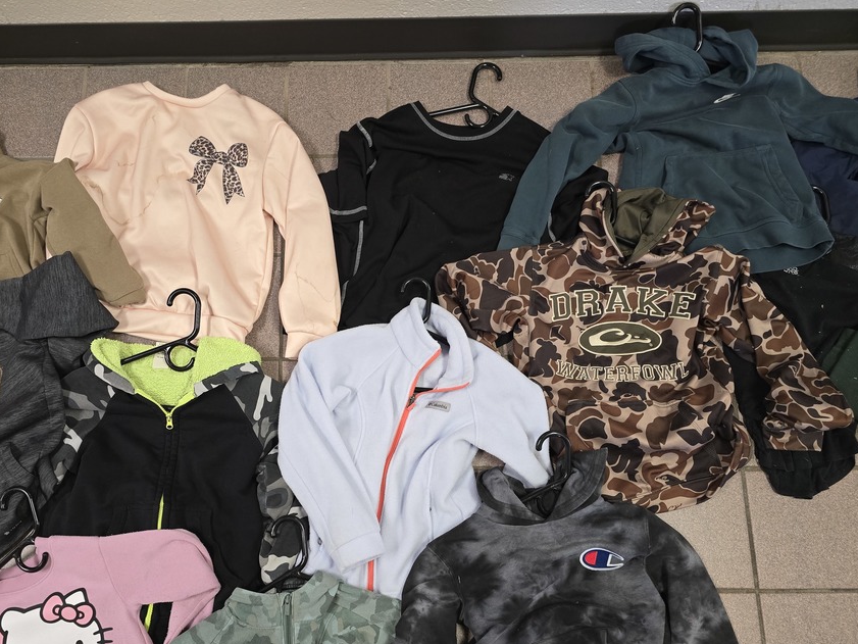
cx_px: 373
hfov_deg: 63.2
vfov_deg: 49.4
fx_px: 694
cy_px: 388
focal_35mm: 28
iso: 640
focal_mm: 6.3
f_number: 1.7
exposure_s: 1/120
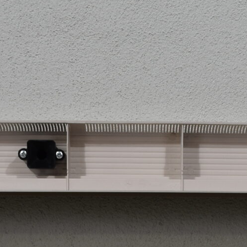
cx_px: 175
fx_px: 1162
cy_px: 391
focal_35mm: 144
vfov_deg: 11.5
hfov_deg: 12.1
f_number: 5.6
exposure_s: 1/125
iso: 220
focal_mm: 22
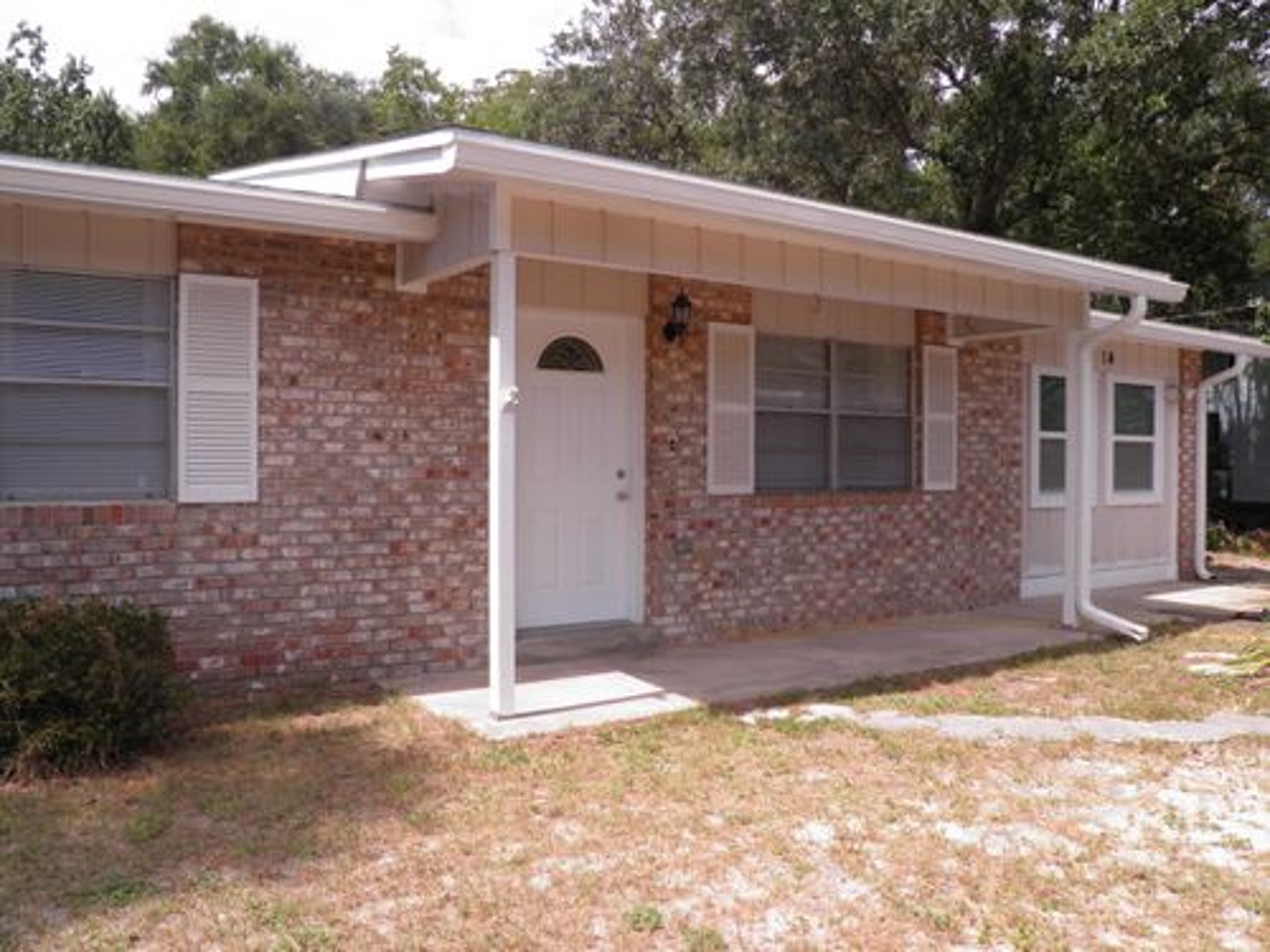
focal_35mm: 28
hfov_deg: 63.4
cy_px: 476
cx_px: 635
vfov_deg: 49.7
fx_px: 1027
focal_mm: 4.9
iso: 50
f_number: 5.7
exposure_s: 1/200
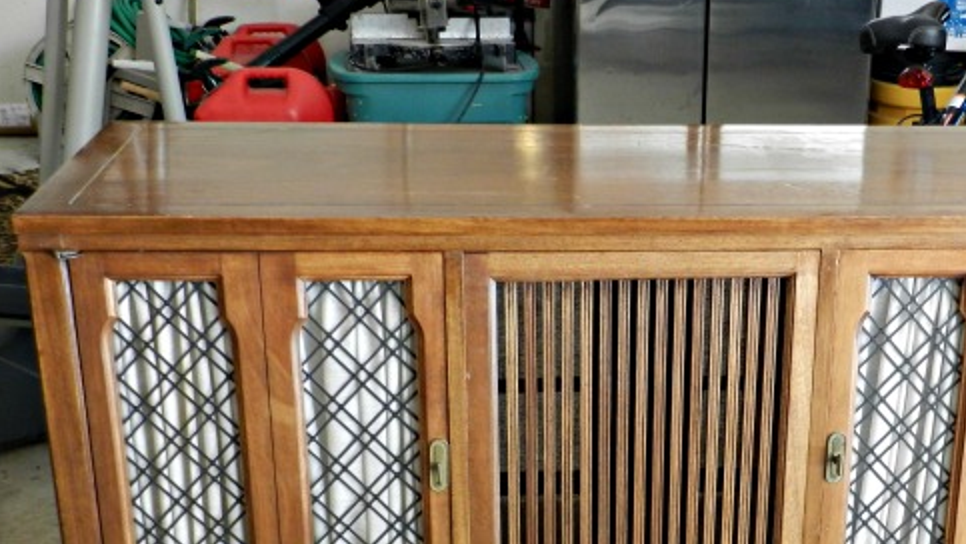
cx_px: 694
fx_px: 1537
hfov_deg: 34.3
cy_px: 431
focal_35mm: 60
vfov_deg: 19.9
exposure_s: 1/15
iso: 400
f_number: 4
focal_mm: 6.7
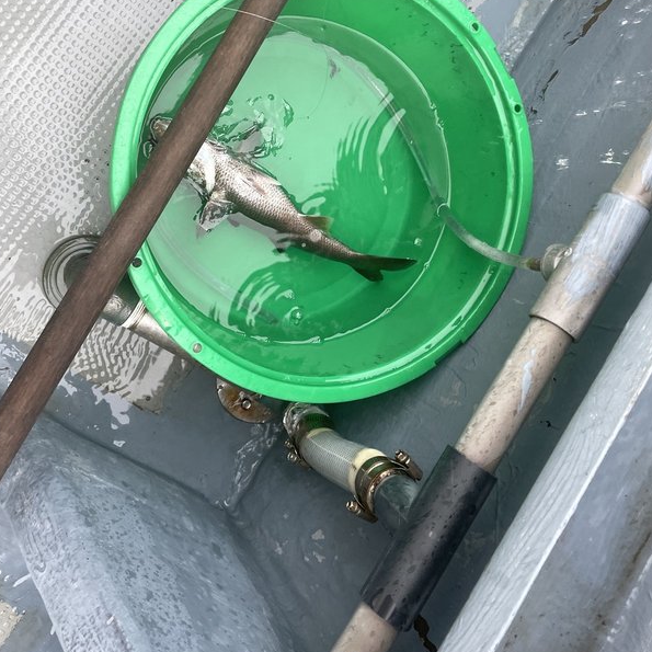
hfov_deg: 49.7
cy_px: 225
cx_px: 308
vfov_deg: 49.0
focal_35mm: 33
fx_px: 703
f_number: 1.6
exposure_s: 1/103
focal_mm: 4.2
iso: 125
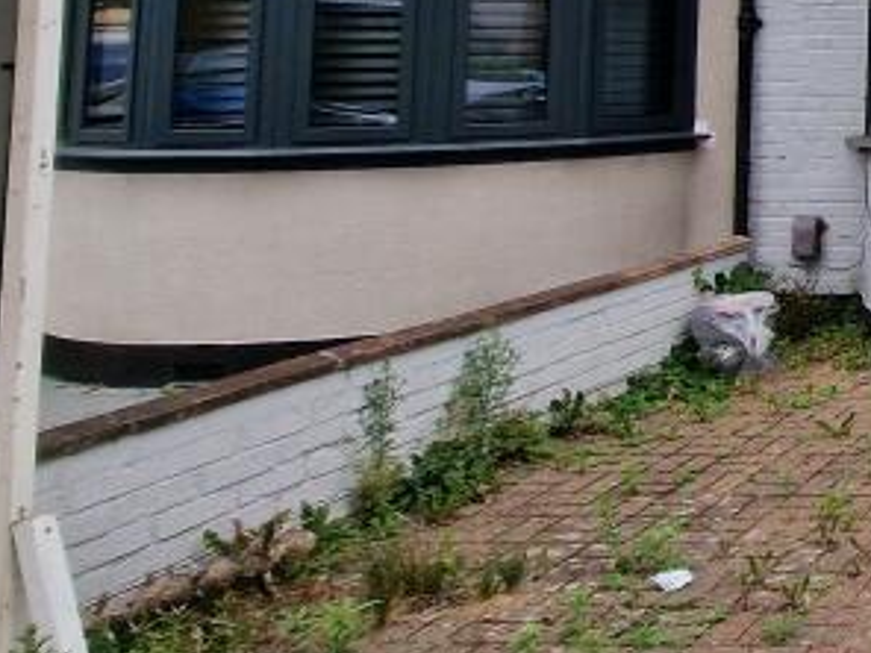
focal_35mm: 45
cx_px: 1374
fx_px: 1132
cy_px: -38
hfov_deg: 26.6
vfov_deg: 29.5
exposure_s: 1/1132
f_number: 2.2
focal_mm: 2.2
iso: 50
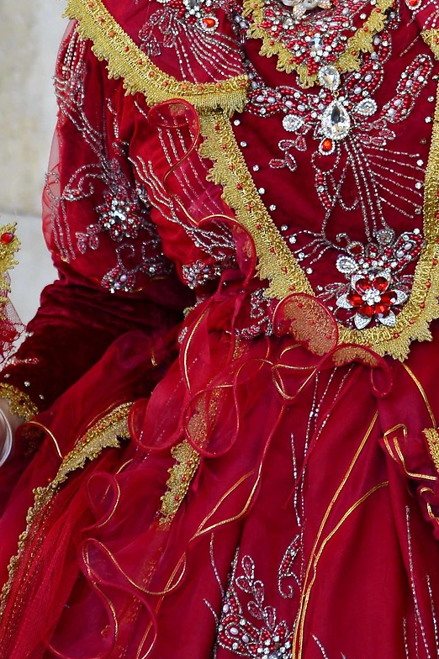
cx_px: 339
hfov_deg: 5.7
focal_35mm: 239
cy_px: -108
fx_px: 4375
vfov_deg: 8.5
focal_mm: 78
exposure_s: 1/125
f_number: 2.8
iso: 100
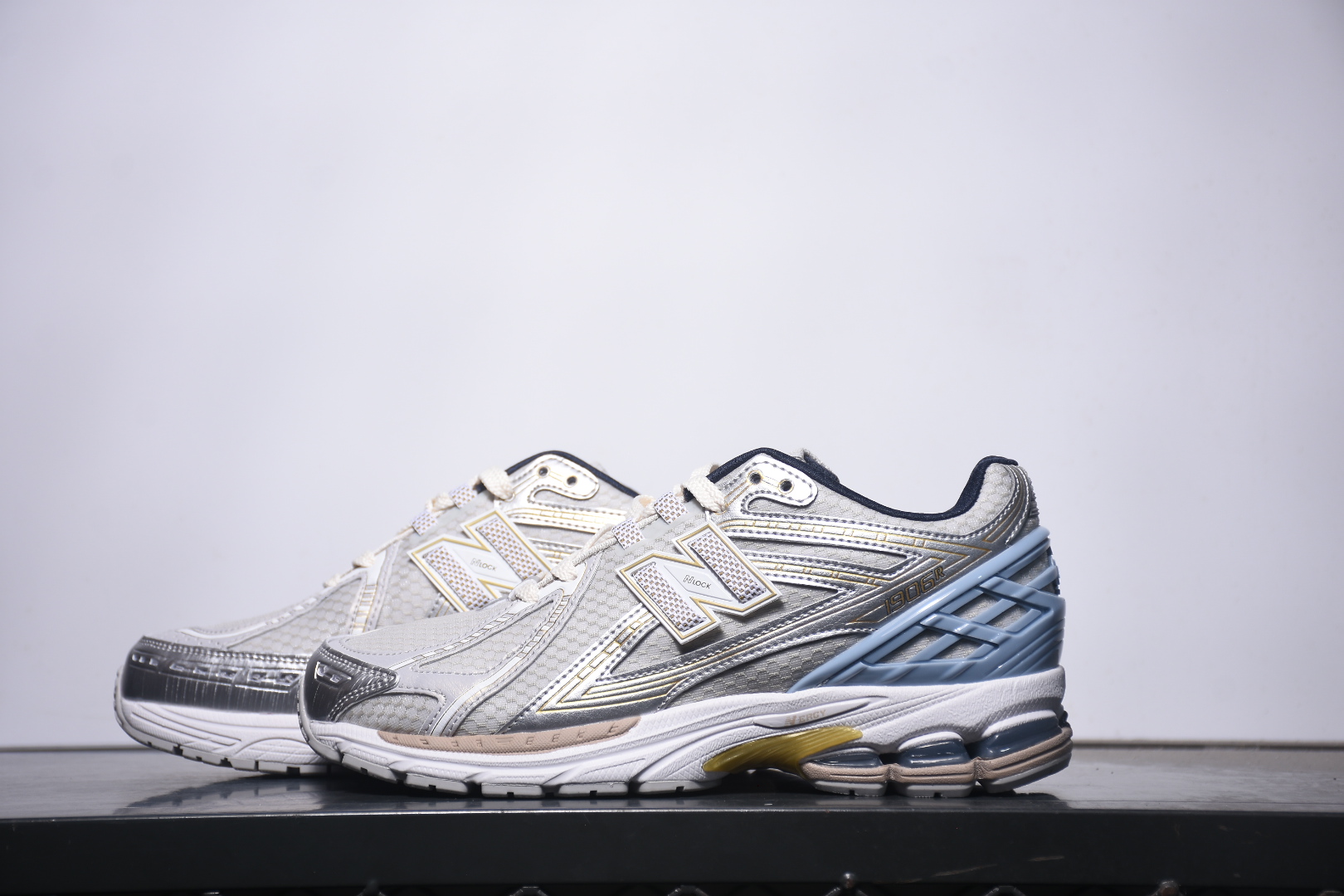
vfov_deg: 16.3
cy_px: 448
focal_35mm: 84
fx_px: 3136
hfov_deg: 24.2
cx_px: 672
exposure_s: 1/20
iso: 100
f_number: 5.6
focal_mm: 56
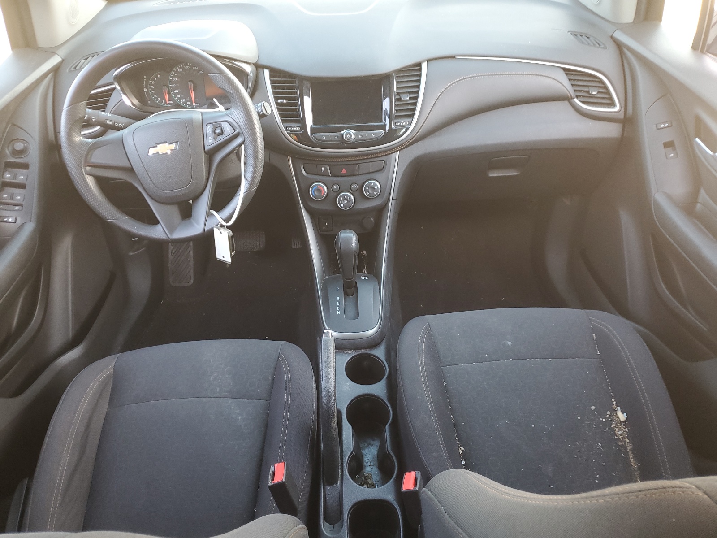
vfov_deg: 53.1
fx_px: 539
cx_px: 358
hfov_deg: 67.3
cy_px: 269
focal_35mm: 26
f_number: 1.5
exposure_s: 1/60.2
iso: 74
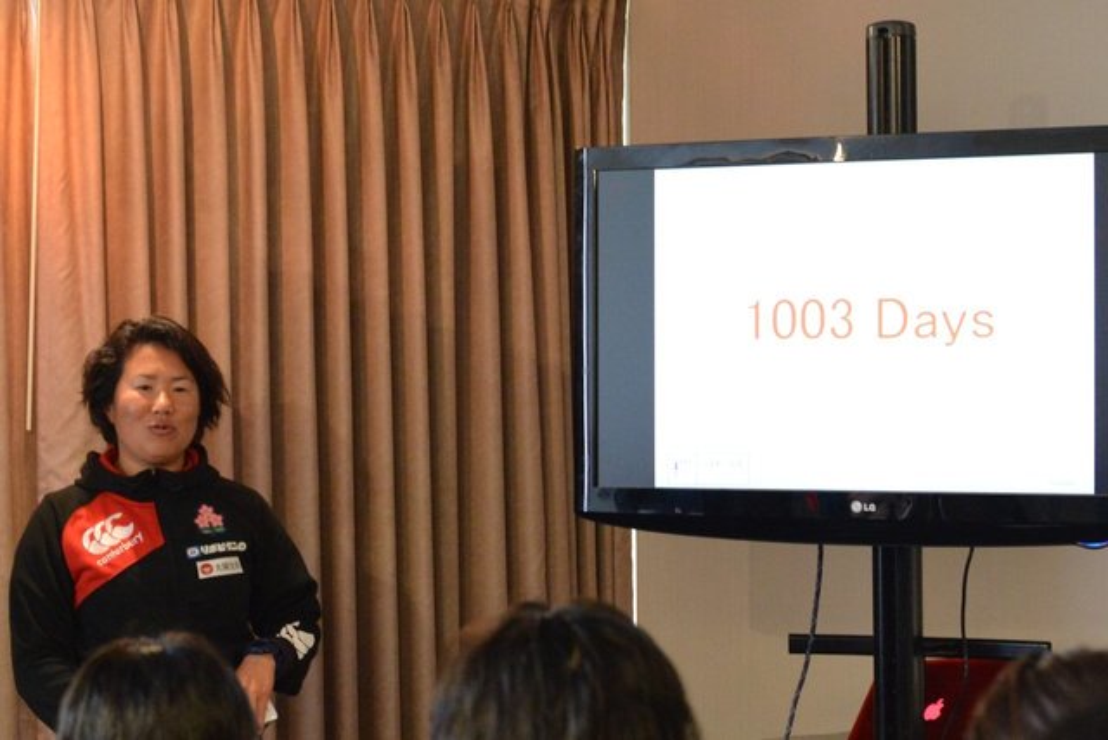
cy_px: 370
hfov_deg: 39.6
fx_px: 1539
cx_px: 554
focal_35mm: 50
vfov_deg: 27.0
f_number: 5
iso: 5600
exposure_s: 1/50
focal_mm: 50
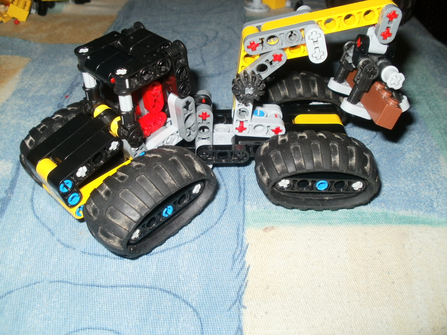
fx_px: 465
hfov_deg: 51.4
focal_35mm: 36
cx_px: 224
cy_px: 168
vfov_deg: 39.7
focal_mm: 6.3
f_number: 3.5
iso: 100
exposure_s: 1/30
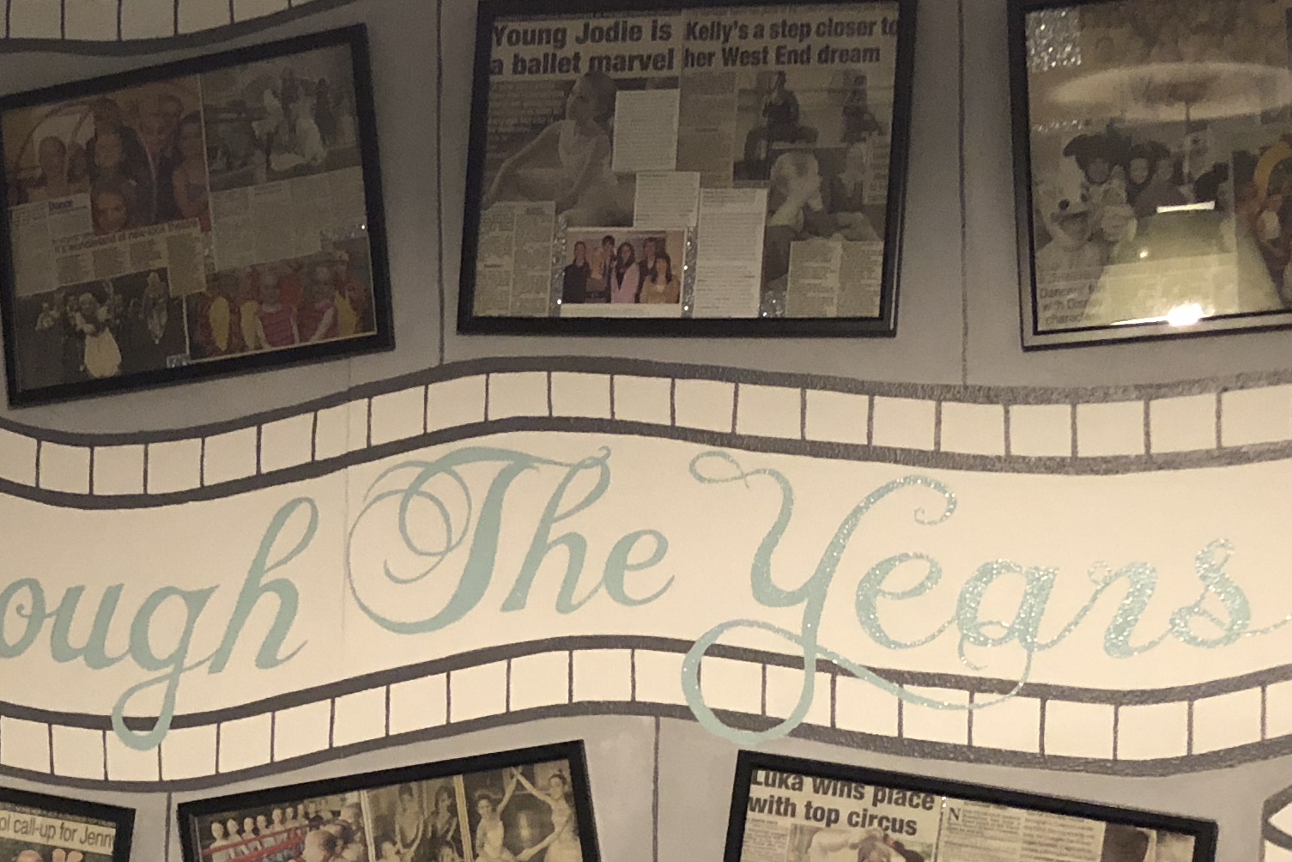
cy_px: 683
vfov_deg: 17.4
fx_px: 2800
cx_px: 358
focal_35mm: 78
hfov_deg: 25.7
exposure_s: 1/5
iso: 80
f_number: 1.8
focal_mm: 3.99
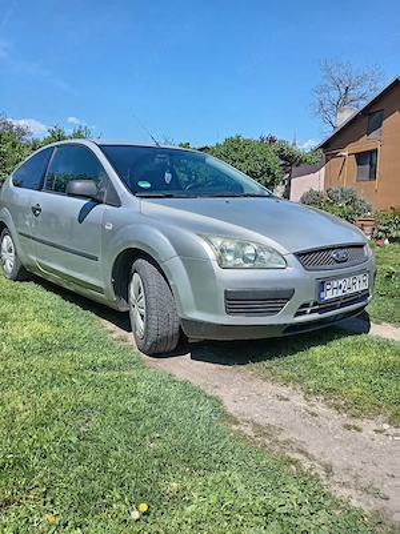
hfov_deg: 51.3
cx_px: 200
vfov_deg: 65.4
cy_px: 267
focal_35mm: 27
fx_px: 417
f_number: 1.8
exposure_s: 1/526
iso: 100
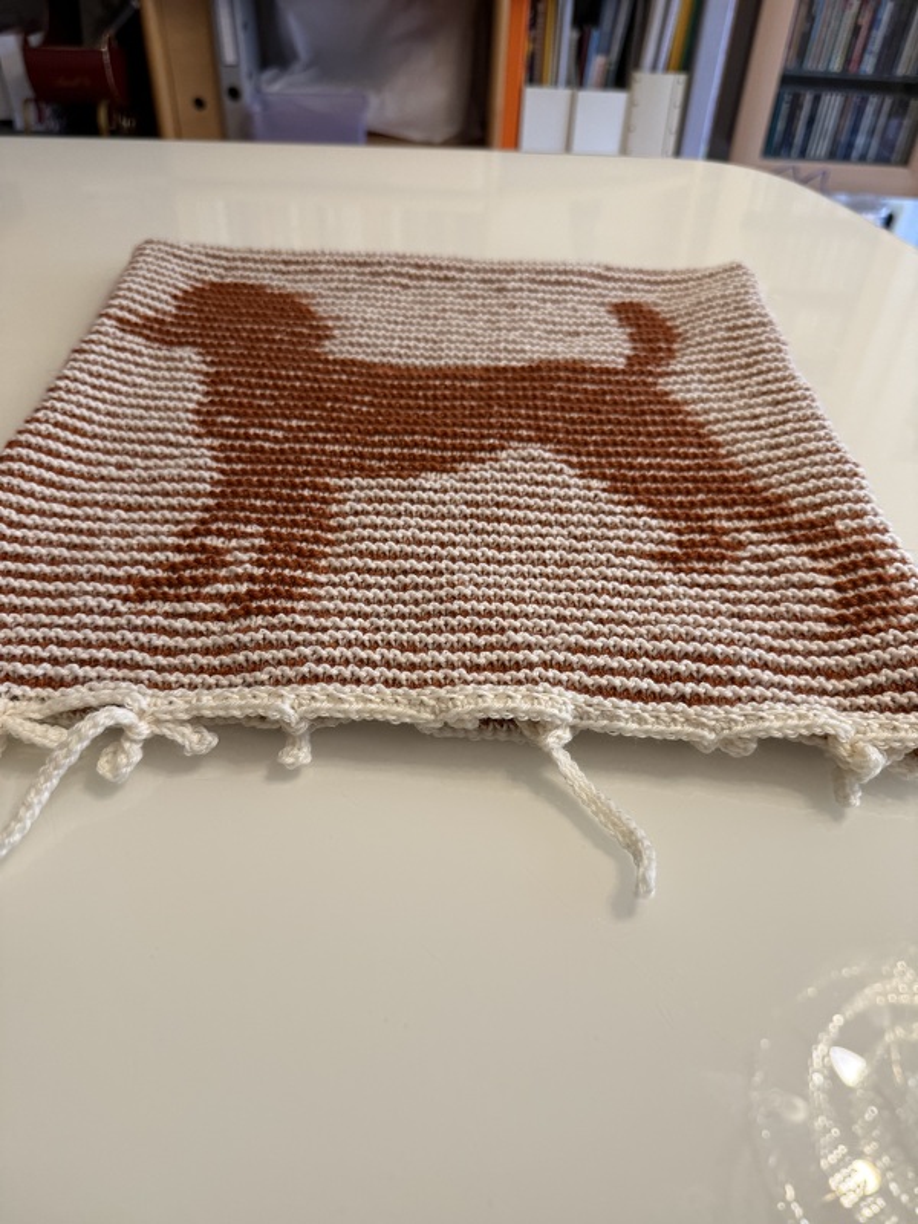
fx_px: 849
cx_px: 459
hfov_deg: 56.8
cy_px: 612
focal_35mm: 24
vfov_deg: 71.6
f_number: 1.78
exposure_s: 1/50
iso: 320
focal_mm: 6.76
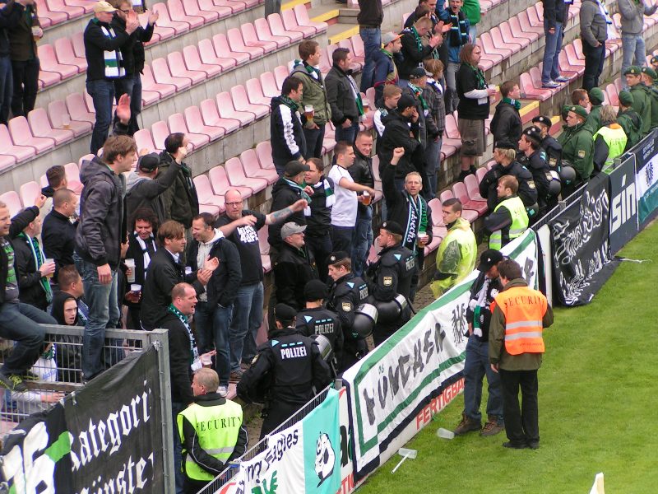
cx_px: 329
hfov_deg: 13.2
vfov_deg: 9.9
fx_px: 2851
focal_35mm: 150
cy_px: 247
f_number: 4
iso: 50
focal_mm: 22.9
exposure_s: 1/160
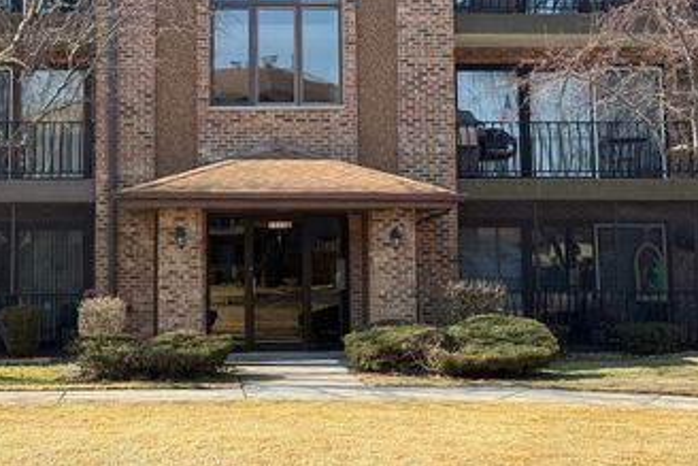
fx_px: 1474
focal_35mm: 76
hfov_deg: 26.6
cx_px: 281
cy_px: 73
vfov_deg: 17.8
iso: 100
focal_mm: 6.76
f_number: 1.78
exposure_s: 1/1980
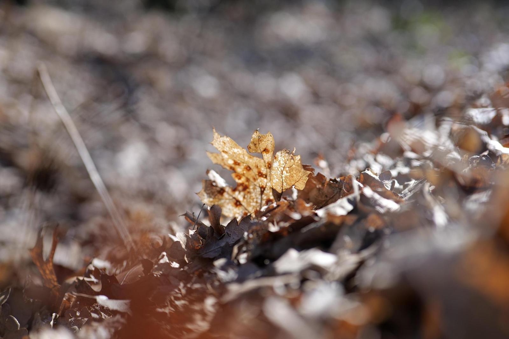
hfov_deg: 39.6
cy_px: 170
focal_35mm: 50
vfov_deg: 27.0
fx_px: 707
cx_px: 254
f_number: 2.5
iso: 100
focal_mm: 50
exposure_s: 1/800
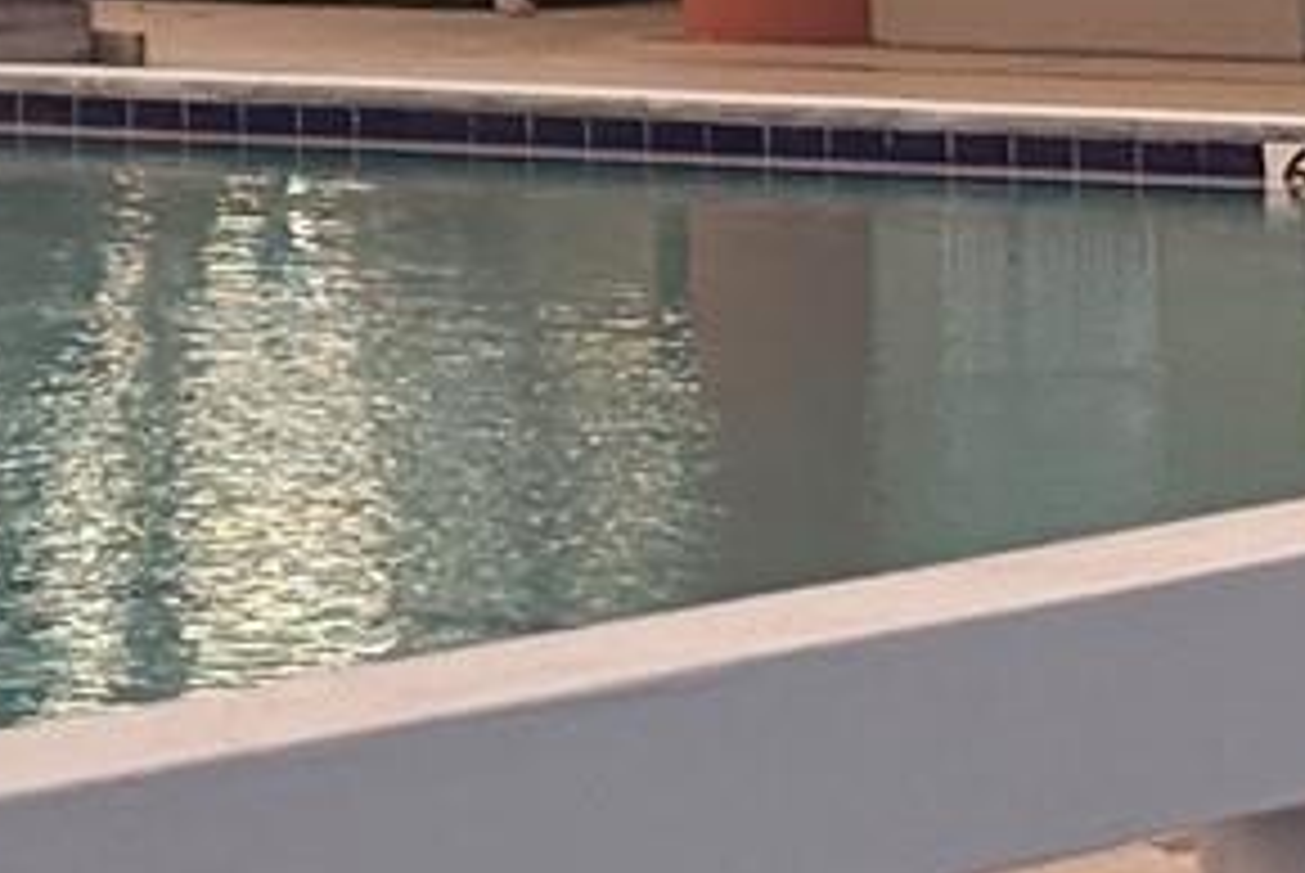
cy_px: -1026
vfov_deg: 4.5
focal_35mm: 298
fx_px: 10813
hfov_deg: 6.6
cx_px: -1728
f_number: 1.6
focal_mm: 5.96
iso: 40
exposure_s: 1/740
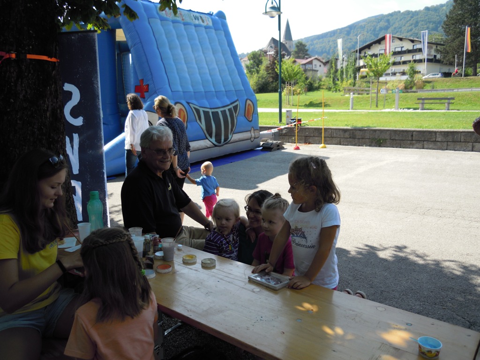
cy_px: 180
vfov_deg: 49.7
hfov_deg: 63.4
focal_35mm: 28
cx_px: 240
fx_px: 388
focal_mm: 5
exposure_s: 1/500
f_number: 2.7
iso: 100
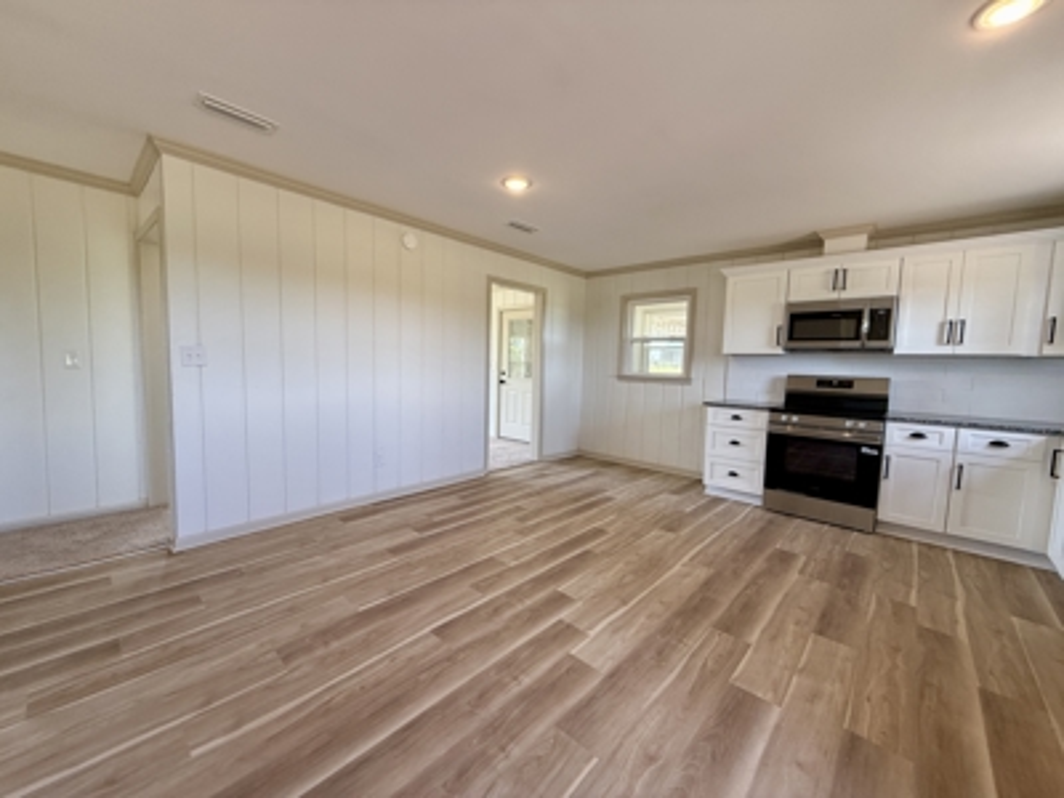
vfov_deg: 85.7
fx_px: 430
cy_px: 399
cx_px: 532
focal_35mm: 14
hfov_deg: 102.1
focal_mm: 2.22
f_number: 2.2
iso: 160
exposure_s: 1/120
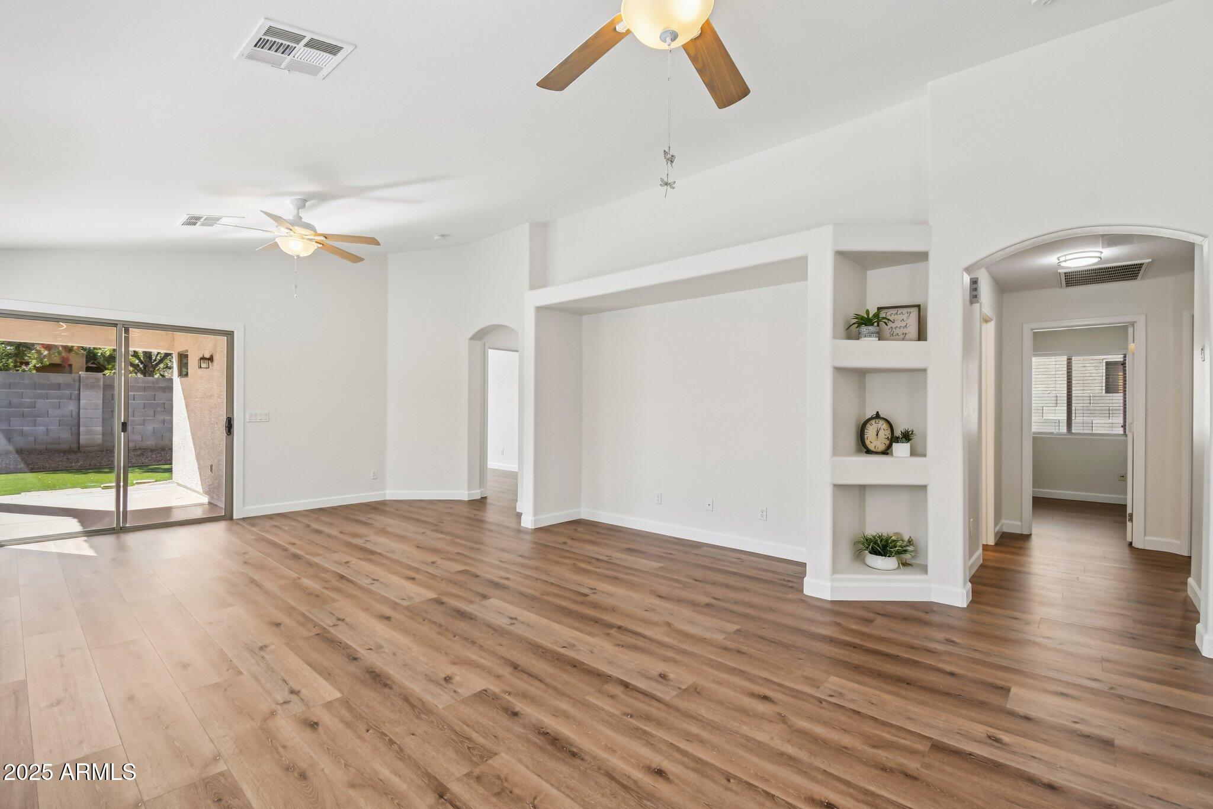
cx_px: 606
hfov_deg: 100.4
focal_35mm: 15
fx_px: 505
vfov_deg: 77.3
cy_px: 404
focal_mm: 10
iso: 400
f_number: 8
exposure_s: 1/50
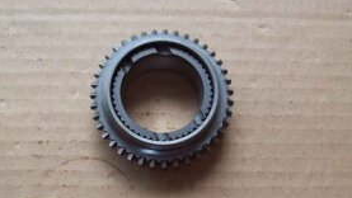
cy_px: 105
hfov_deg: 39.1
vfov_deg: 22.7
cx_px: 154
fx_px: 495
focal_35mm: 53
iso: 80
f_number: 2.7
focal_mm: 6
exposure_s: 1/64
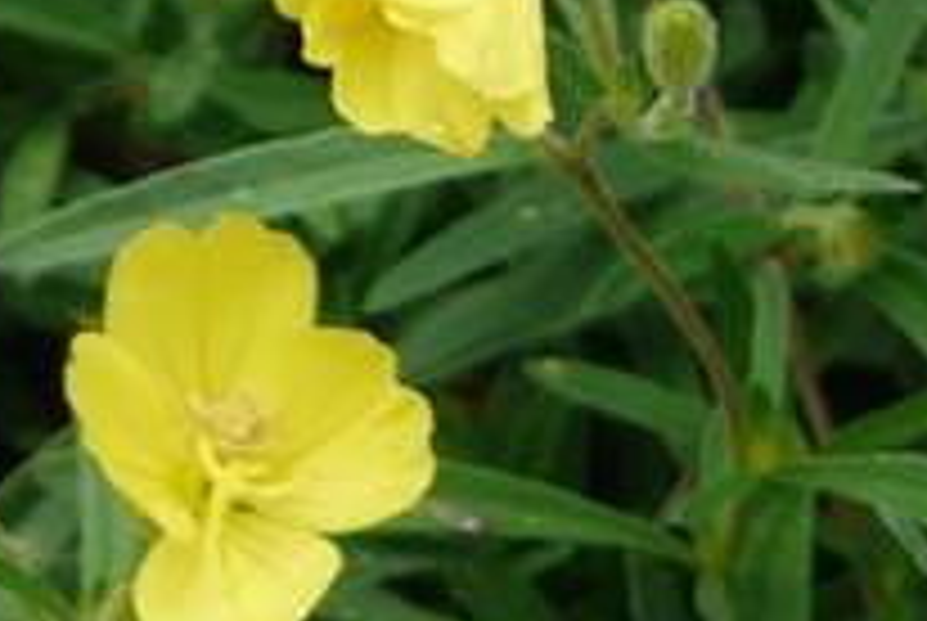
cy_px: 806
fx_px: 31202
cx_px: 1084
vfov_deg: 1.1
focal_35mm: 1210
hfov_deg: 1.7
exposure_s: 1/200
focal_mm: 48.2
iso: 100
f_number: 4
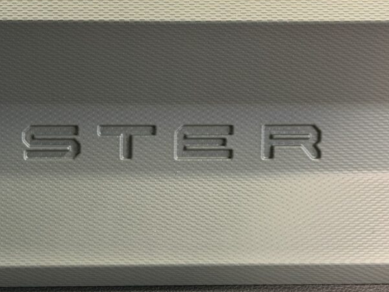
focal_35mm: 82
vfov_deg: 18.0
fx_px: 922
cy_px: 163
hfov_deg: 23.5
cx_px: 82
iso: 500
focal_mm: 6.76
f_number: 1.78
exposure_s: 1/34
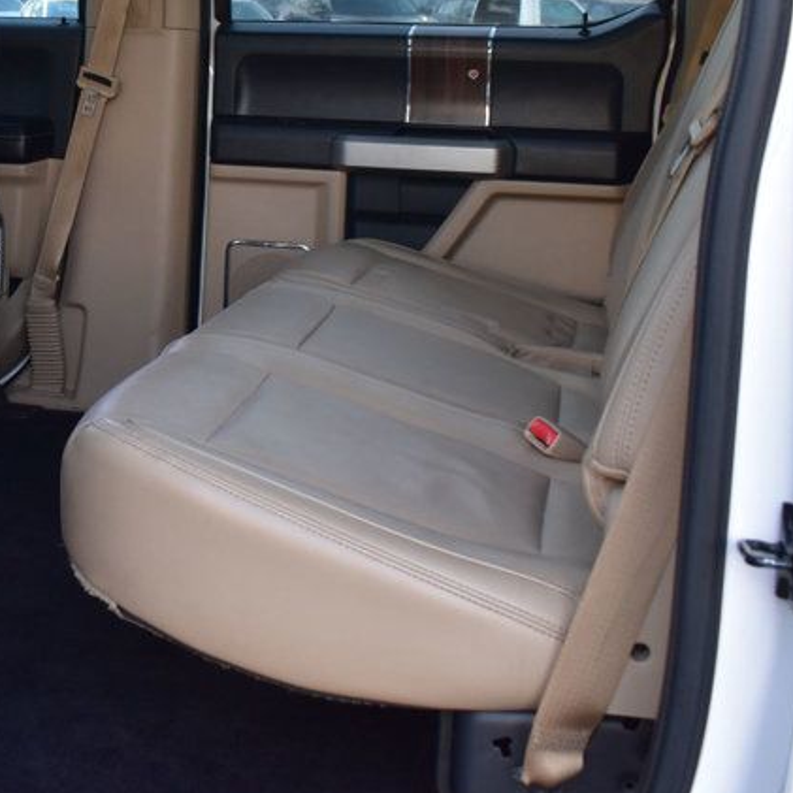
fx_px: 1686
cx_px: 19
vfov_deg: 26.1
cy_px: 186
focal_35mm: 65
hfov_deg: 25.3
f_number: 6.3
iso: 640
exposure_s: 1/15
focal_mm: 21
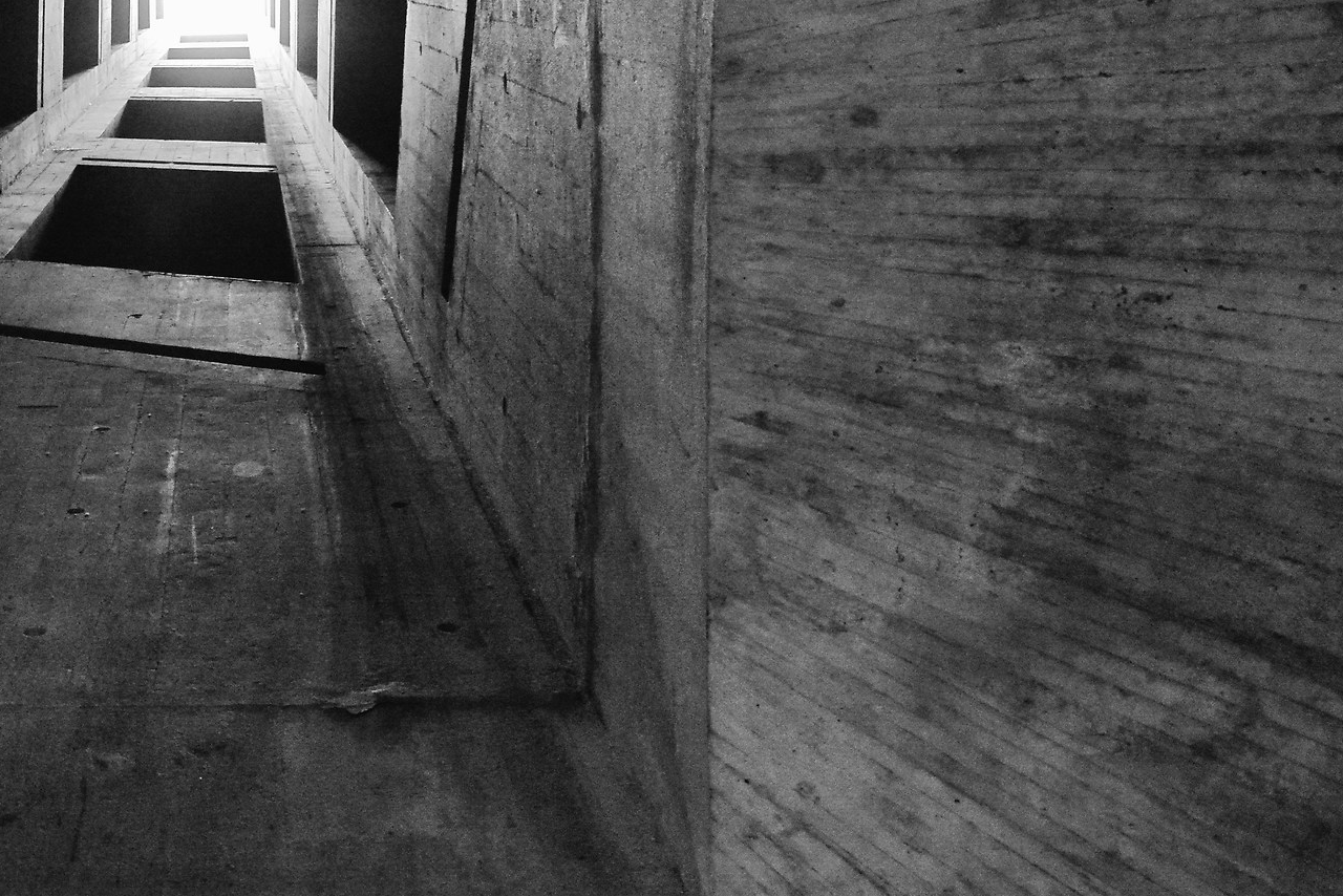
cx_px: 131
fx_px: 1679
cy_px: 334
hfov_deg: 40.3
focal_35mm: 45
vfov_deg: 29.8
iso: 6400
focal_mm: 24
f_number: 6.3
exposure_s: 1/50
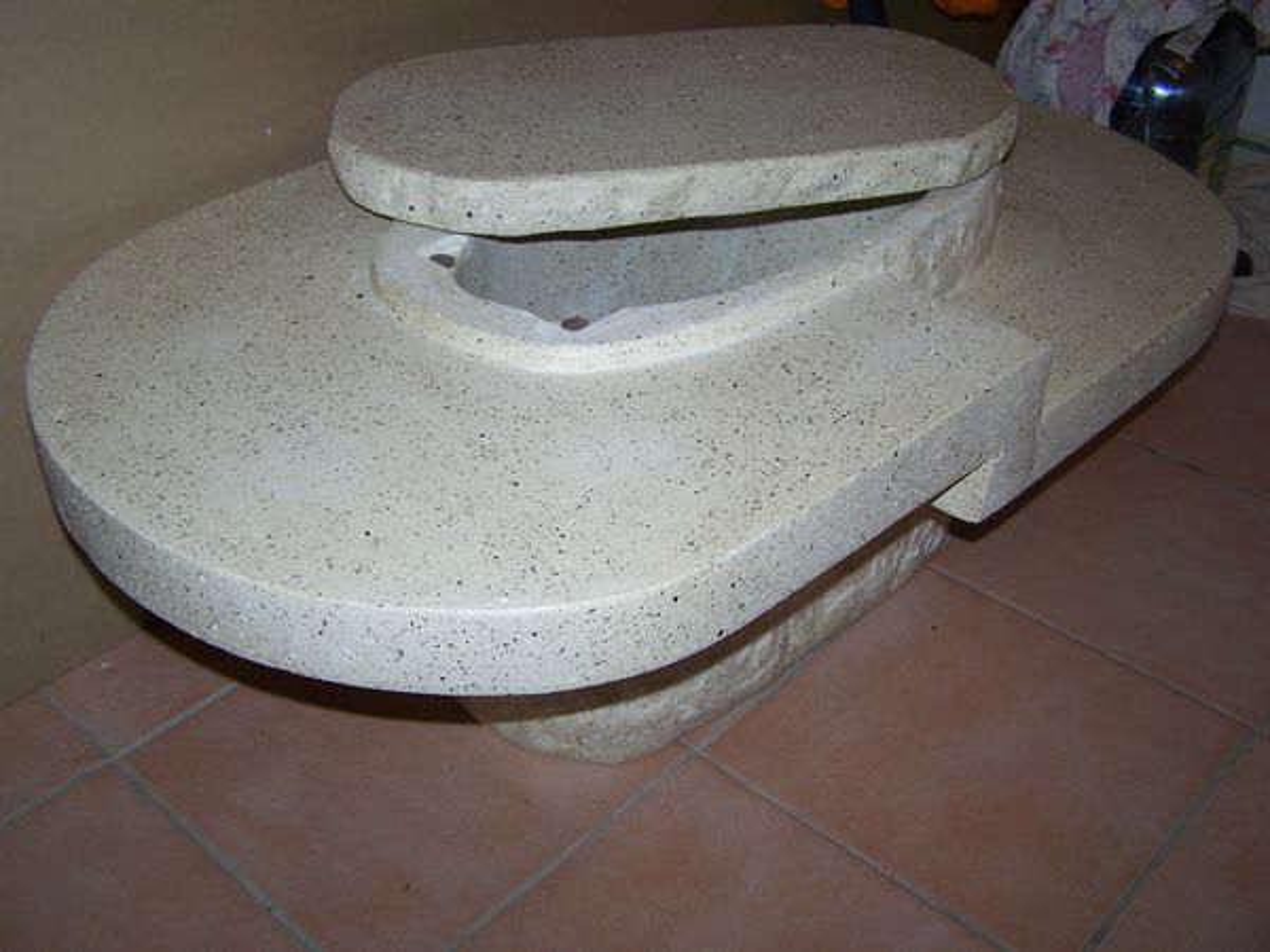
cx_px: 635
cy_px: 476
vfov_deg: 37.7
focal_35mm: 38
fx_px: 1394
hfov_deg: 49.0
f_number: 2.8
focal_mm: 6.3
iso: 80
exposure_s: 1/60
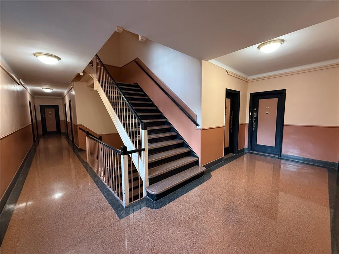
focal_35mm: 14
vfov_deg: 85.7
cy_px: 127
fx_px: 137
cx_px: 170
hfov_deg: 102.1
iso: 500
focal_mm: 2.22
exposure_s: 1/60
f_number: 2.2
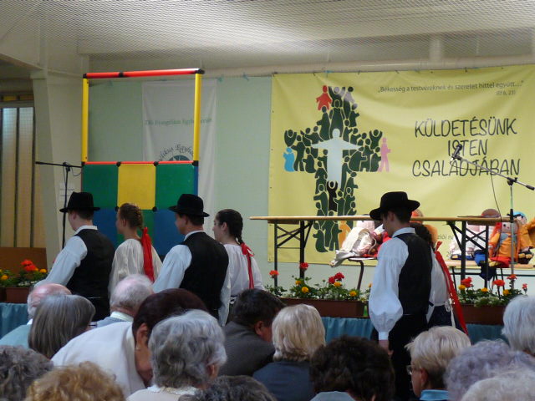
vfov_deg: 14.6
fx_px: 1561
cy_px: 200
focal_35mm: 101
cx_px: 268
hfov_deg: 19.4
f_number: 3.2
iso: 200
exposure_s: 1/80
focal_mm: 10.1
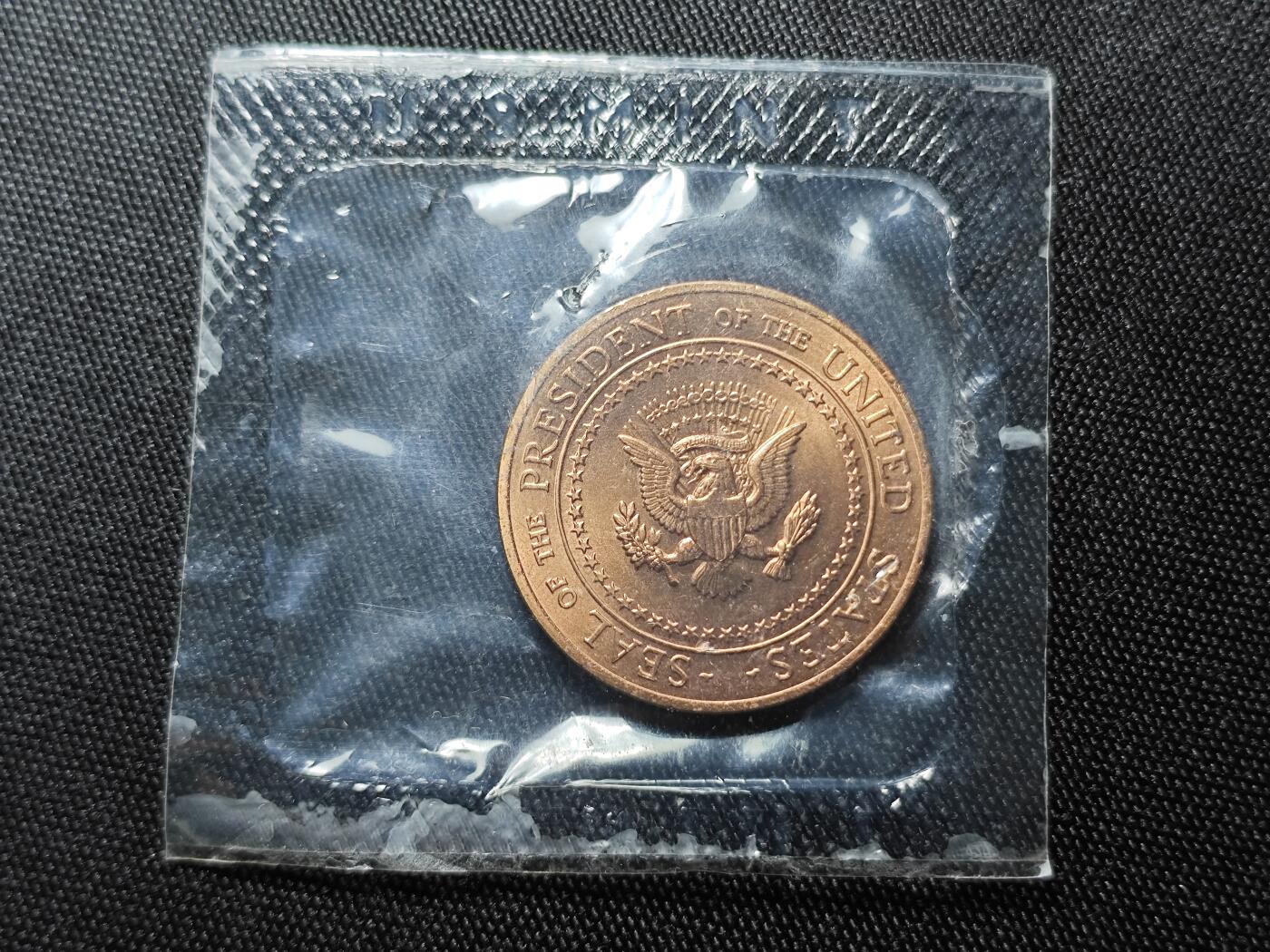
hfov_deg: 38.9
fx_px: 1798
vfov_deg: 29.7
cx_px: 635
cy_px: 476
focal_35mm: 49
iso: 125
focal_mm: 5.84
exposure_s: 1/71
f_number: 1.6
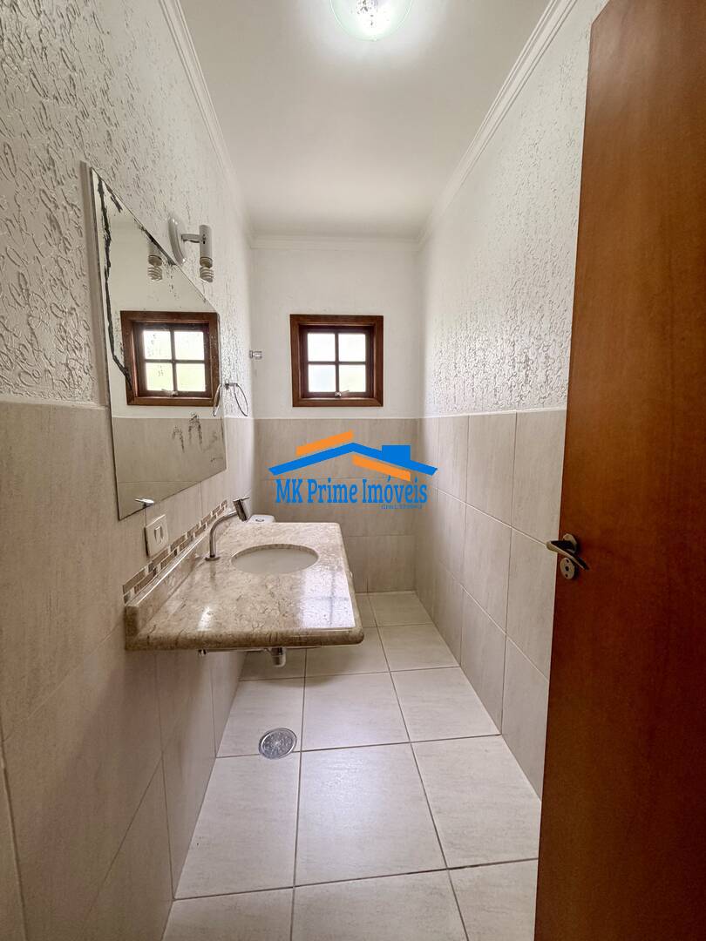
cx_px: 353
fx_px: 381
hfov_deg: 85.7
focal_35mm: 14
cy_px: 470
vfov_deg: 102.1
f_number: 2.2
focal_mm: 2.22
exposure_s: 1/60
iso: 200
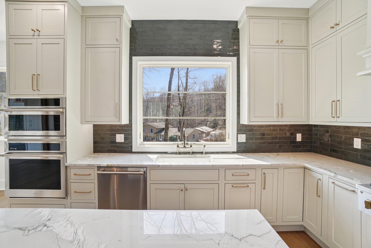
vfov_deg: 77.3
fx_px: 155
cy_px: 124
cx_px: 186
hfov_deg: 100.4
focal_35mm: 15
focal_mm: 10
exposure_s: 1/50
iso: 100
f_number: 8
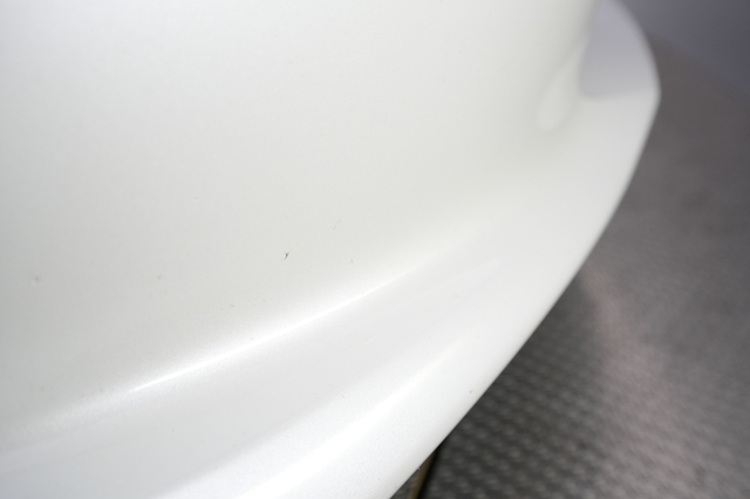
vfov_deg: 46.4
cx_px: 375
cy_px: 250
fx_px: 583
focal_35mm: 28
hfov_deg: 65.5
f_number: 4.5
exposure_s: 1/100
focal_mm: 28
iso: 1000
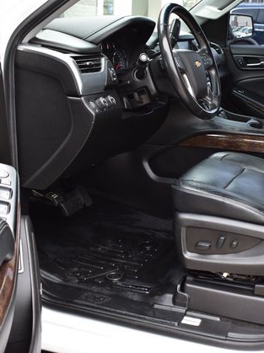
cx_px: 165
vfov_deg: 36.2
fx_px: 539
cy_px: 174
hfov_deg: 27.4
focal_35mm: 53
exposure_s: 1/25
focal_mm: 24
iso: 400
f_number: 7.1
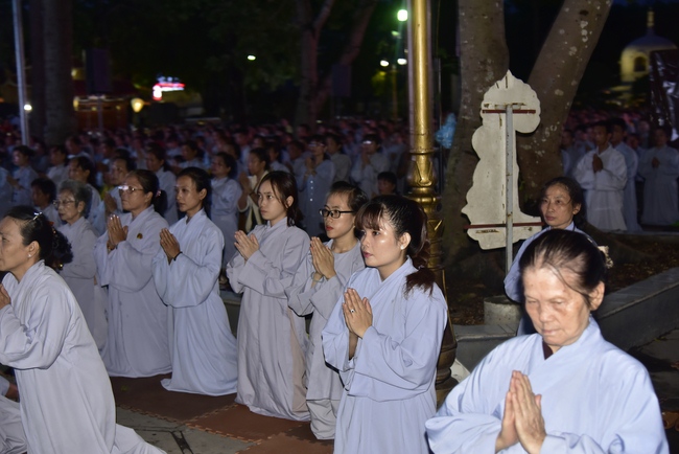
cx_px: 340
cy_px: 227
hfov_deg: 41.1
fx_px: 906
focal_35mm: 48
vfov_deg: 28.1
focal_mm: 48
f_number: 4
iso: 800
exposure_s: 1/30
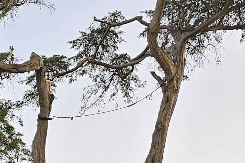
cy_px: 274
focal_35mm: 125
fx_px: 851
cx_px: 106
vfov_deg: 10.4
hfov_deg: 16.4
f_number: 1.7
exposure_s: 1/180
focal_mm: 6.3
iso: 16
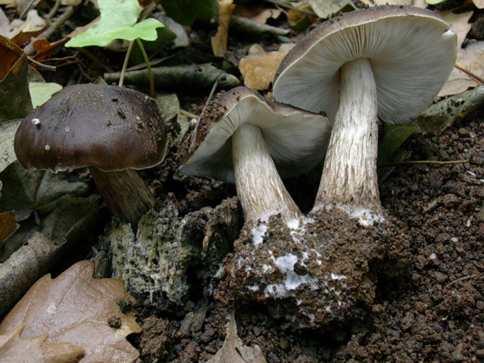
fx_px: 629
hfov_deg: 42.1
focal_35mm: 45
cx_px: 242
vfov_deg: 32.2
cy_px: 182
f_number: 2.9
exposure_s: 1/4
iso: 100
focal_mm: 6.7
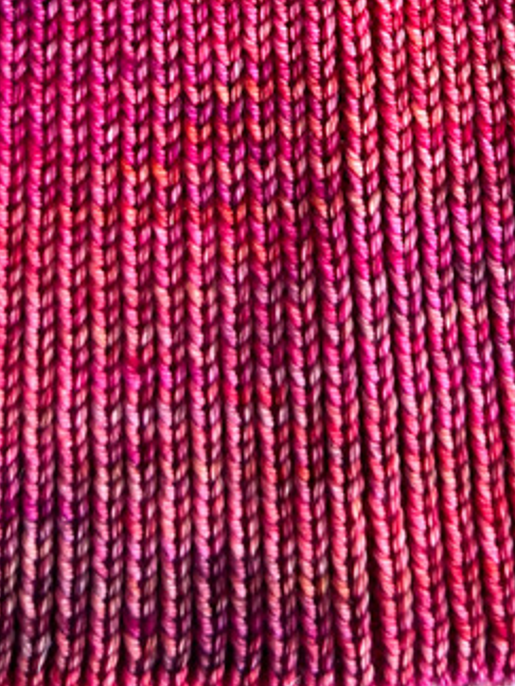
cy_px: -320
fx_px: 1765
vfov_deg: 19.4
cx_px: 386
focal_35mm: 89
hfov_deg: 16.5
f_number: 1.8
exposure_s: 1/80
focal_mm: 6.86
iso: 125
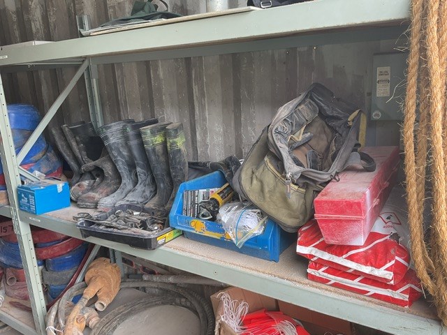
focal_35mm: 29
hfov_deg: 61.7
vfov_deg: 48.2
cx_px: 224
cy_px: 168
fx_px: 374
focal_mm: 3
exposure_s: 1/60
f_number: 1.8
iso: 40
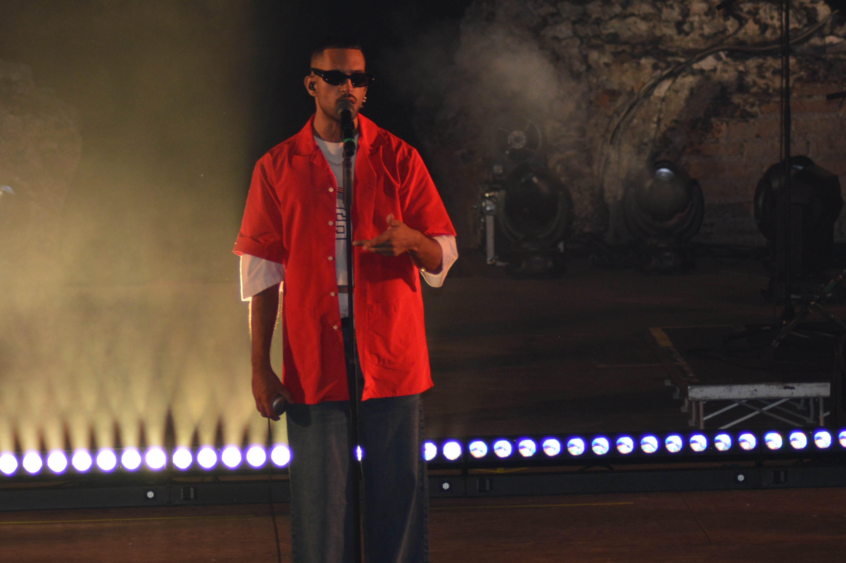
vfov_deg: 5.1
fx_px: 6316
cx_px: 393
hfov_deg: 7.7
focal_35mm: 269
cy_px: 281
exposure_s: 1/60
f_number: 4.2
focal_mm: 110
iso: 450
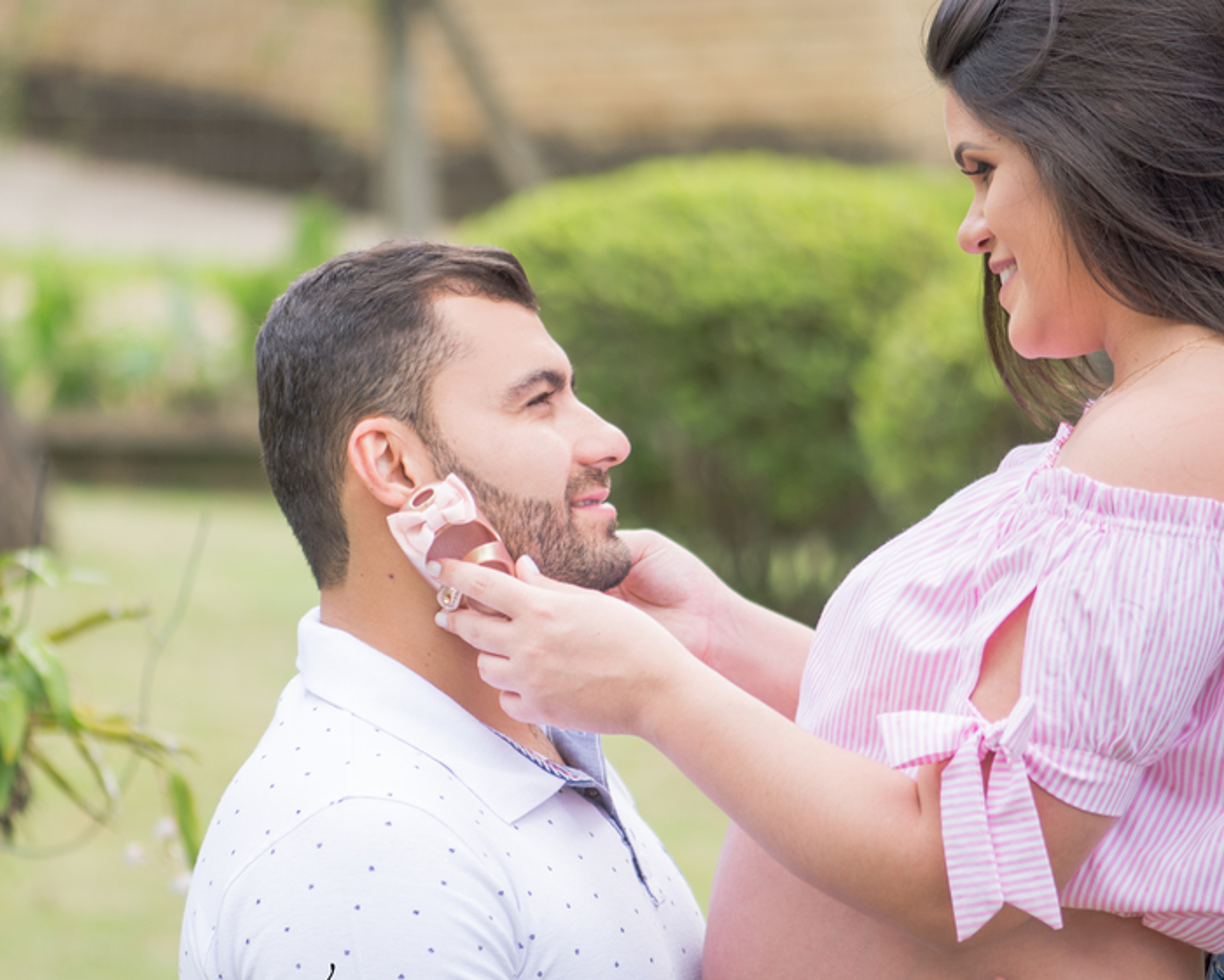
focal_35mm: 169
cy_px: 521
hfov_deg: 11.4
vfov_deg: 9.1
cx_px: 528
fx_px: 6122
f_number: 2.8
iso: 125
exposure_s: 1/320
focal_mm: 105
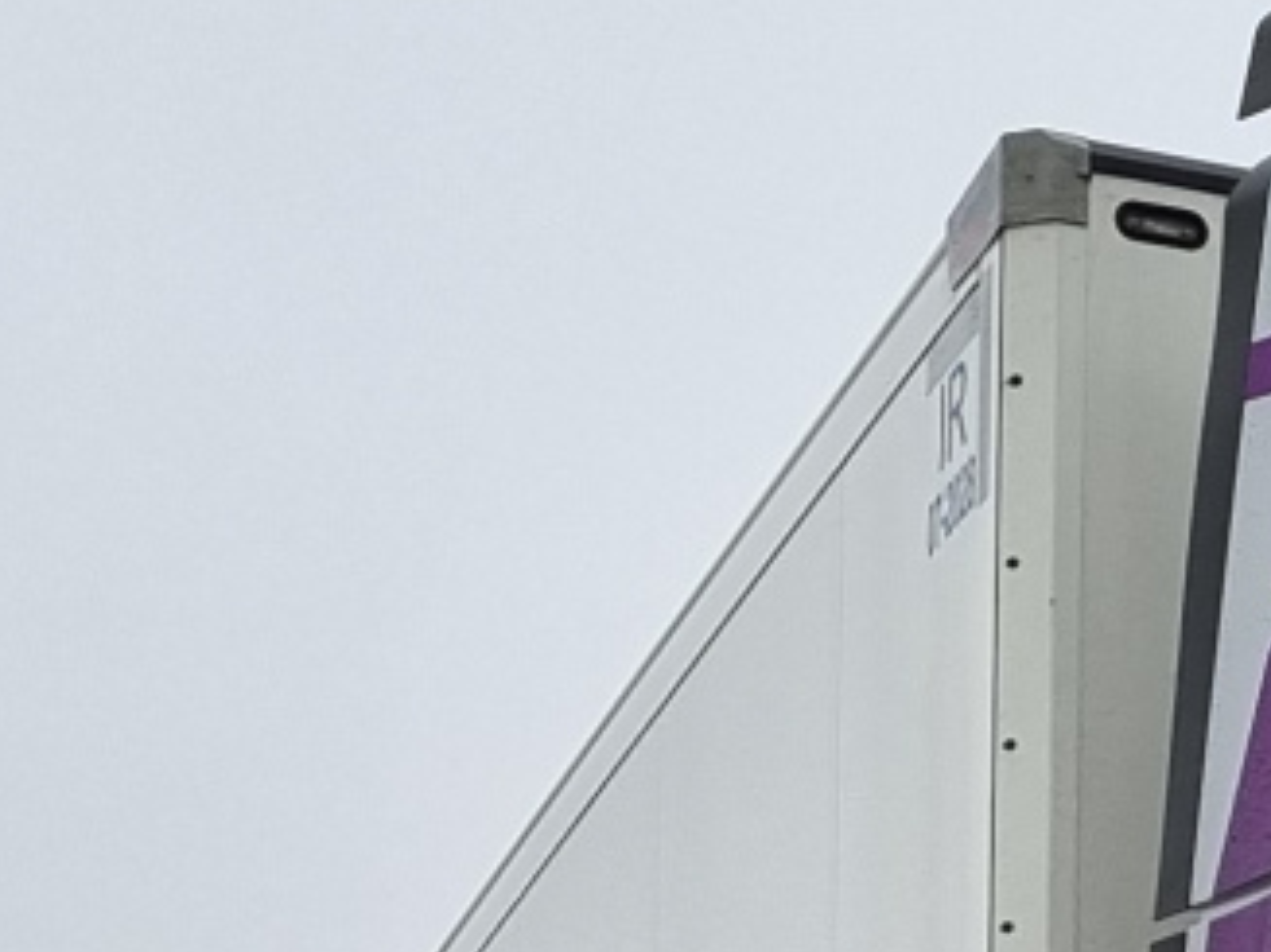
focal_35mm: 163
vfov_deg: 8.5
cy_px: 2032
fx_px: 5983
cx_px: 2589
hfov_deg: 11.0
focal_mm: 5.4
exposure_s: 1/153
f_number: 1.8
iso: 50
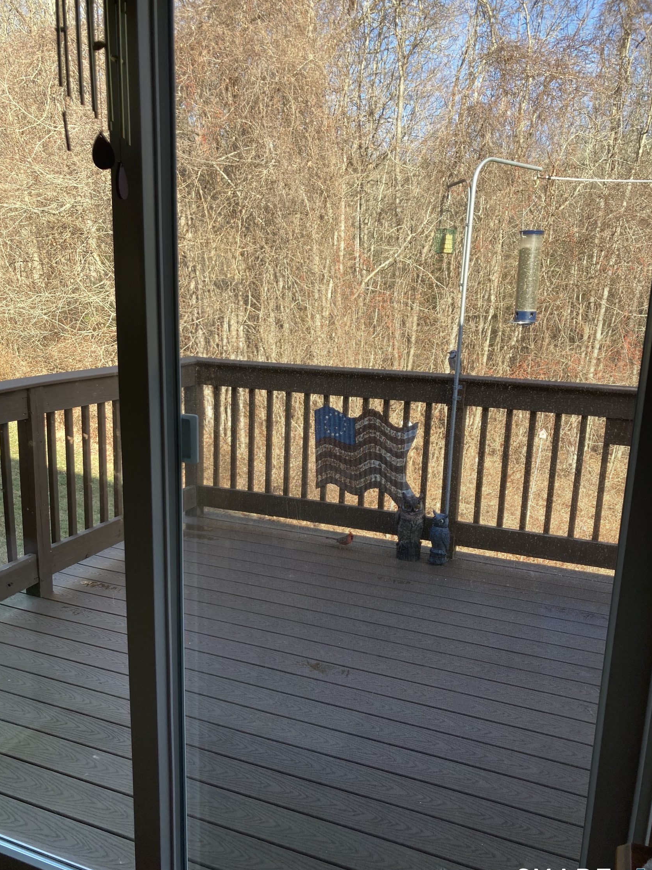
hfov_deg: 48.2
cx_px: 315
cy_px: 444
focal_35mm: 29
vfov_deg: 61.7
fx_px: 729
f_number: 1.8
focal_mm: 3.99
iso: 20
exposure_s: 1/203
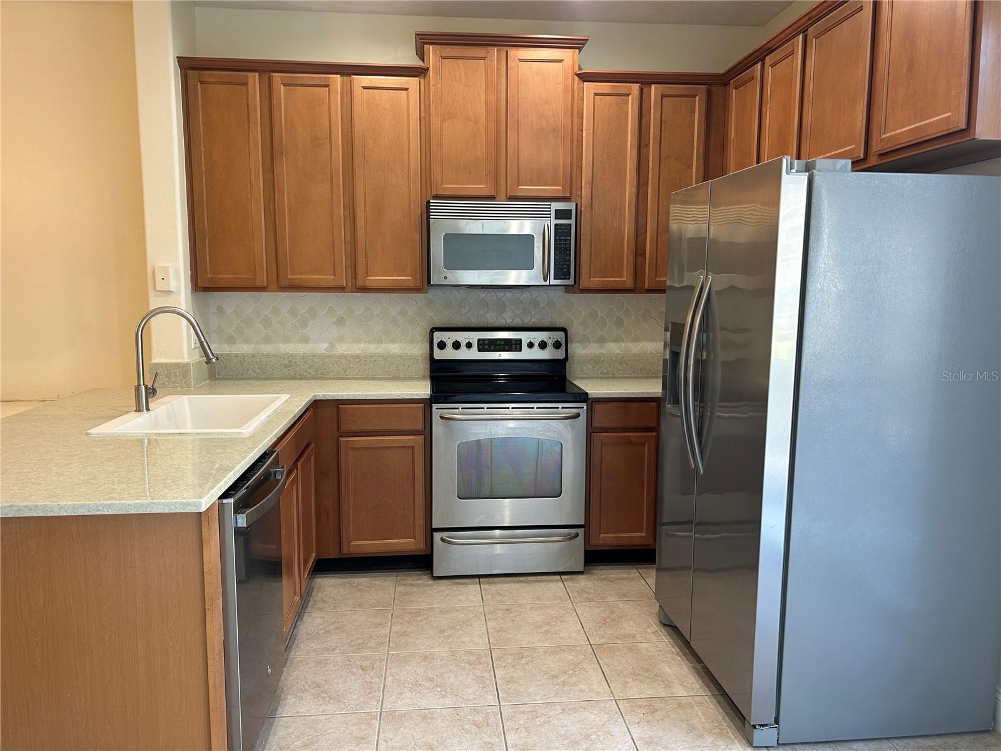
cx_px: 500
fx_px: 752
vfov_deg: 53.1
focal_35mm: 26
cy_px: 376
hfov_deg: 67.3
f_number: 1.5
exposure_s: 1/60
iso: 80
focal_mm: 5.7
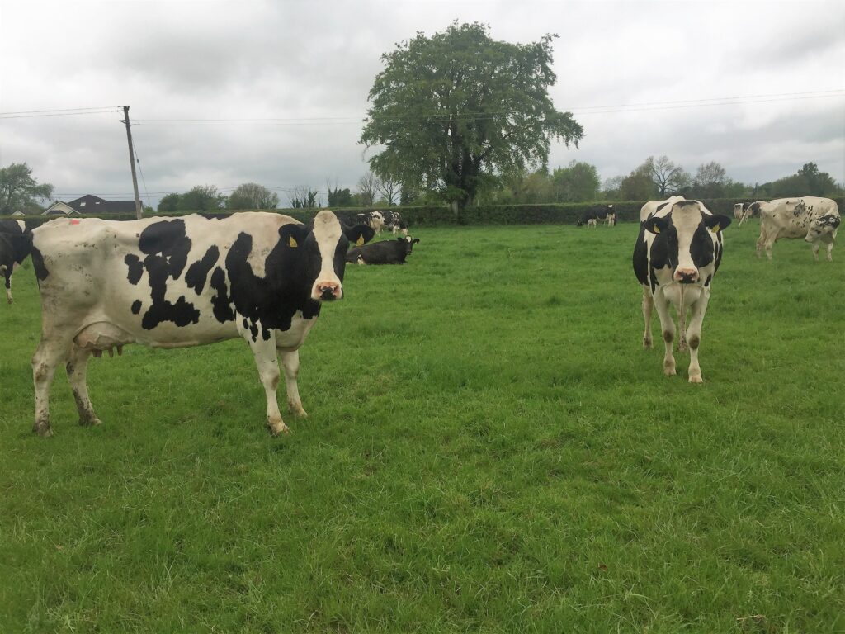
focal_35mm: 29
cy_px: 317
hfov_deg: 61.7
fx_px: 708
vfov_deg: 48.2
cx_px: 422
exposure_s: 1/2326
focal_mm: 4.15
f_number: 2.2
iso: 32
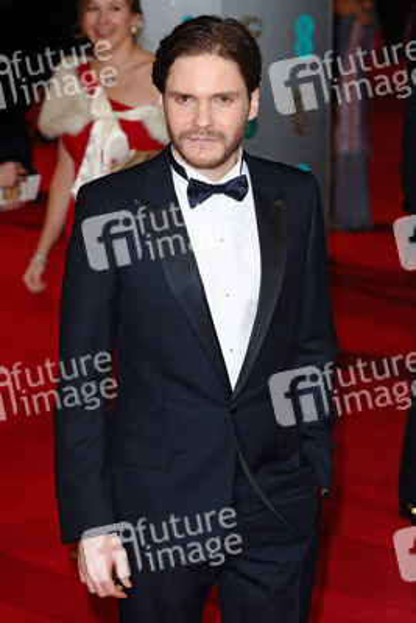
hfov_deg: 10.6
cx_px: 208
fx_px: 2234
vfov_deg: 15.9
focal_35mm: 129
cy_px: 312
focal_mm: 86
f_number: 4.5
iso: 320
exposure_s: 1/250
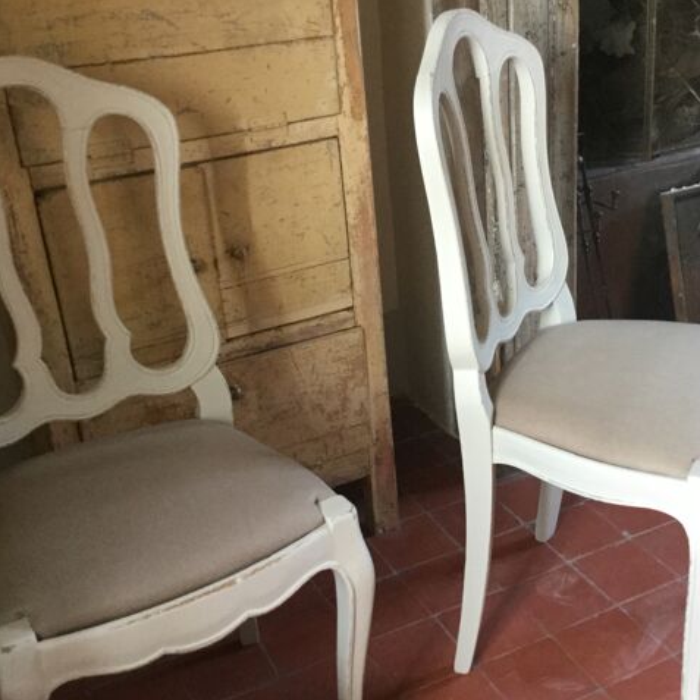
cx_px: 390
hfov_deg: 36.7
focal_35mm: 46
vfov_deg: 36.8
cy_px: 349
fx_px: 1052
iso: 160
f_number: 2.4
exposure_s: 1/33
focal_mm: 3.3
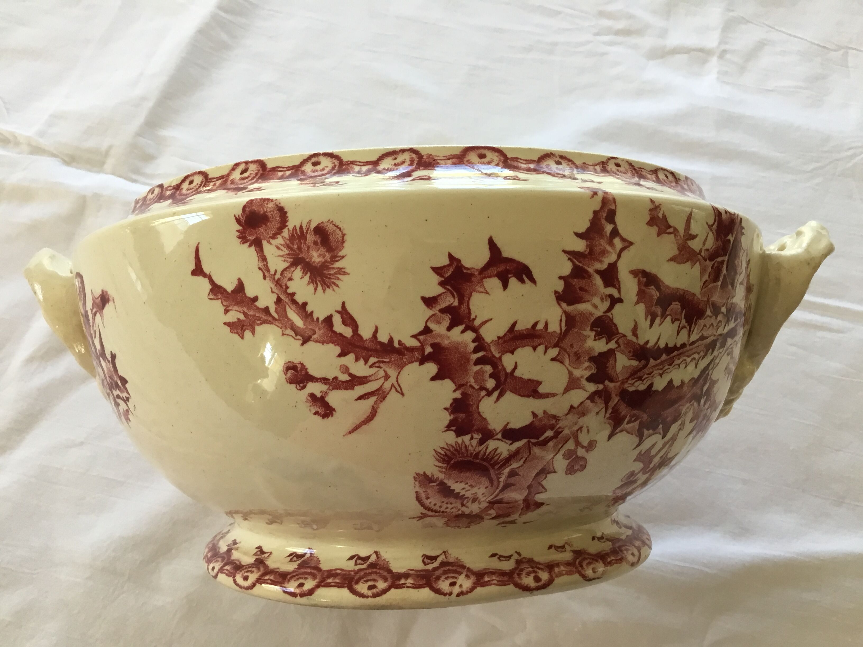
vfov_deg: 45.4
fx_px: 773
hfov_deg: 58.4
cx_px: 432
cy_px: 324
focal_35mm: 31
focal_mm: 3.3
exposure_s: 1/33
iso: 32
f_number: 2.4
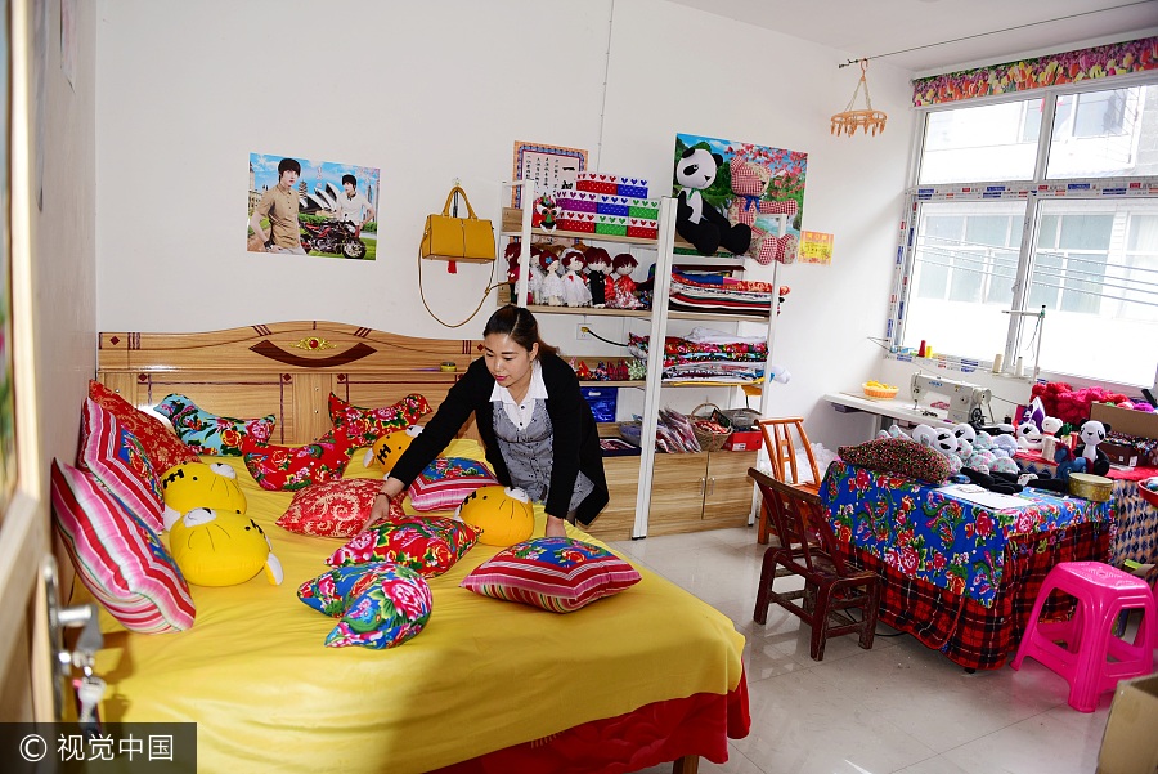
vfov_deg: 53.2
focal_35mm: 24
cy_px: 387
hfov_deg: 73.7
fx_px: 772
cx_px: 579
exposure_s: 1/80
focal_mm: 24
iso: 140
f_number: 2.8
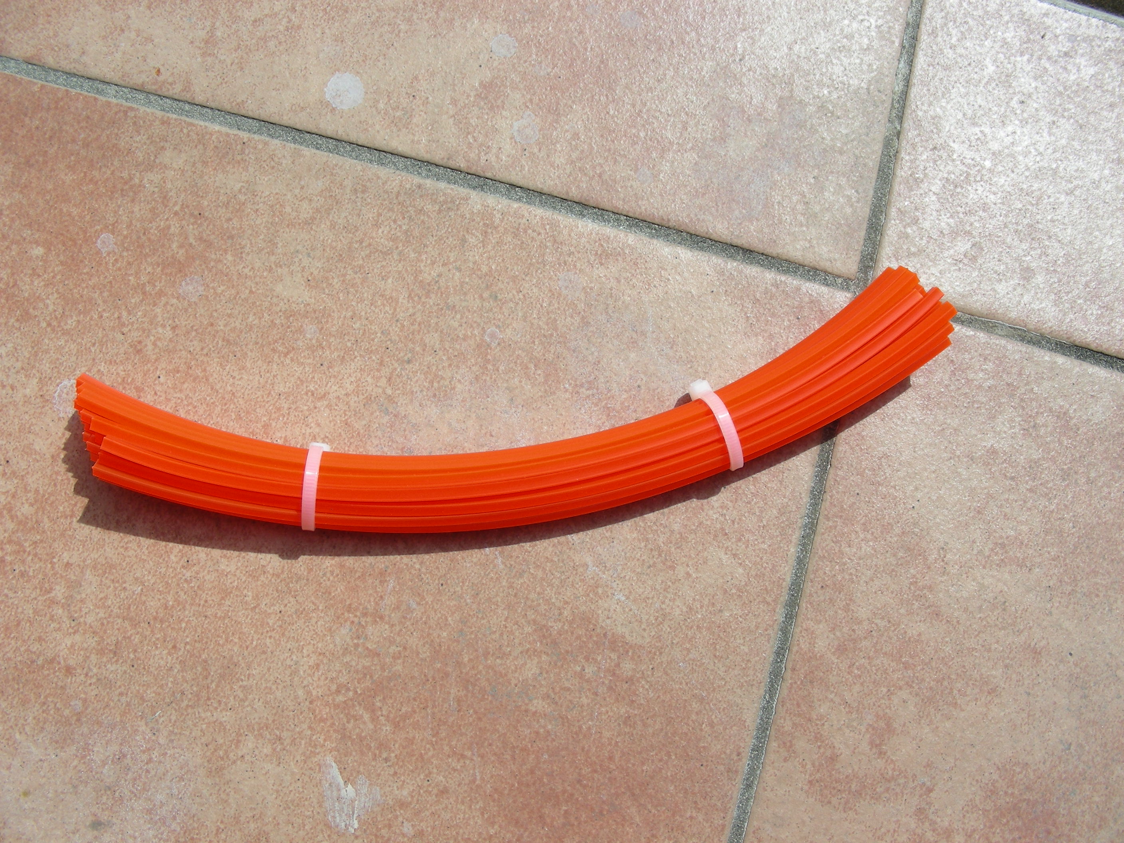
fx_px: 1234
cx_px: 562
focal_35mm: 38
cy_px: 422
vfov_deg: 37.7
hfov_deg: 49.0
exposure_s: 1/493
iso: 50
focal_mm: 6.3
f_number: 4
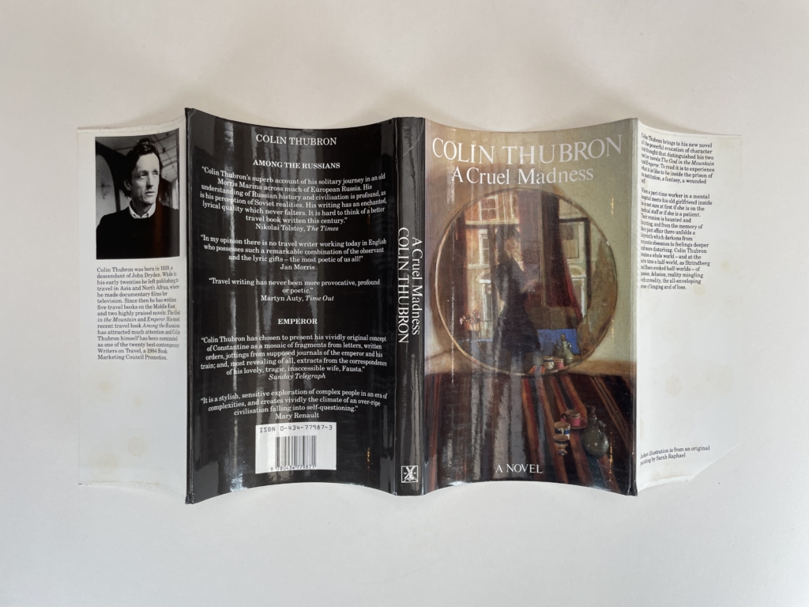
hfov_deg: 67.3
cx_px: 404
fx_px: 608
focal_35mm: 26
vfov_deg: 53.1
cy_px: 304
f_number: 1.6
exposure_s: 1/115
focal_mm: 4.2
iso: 32
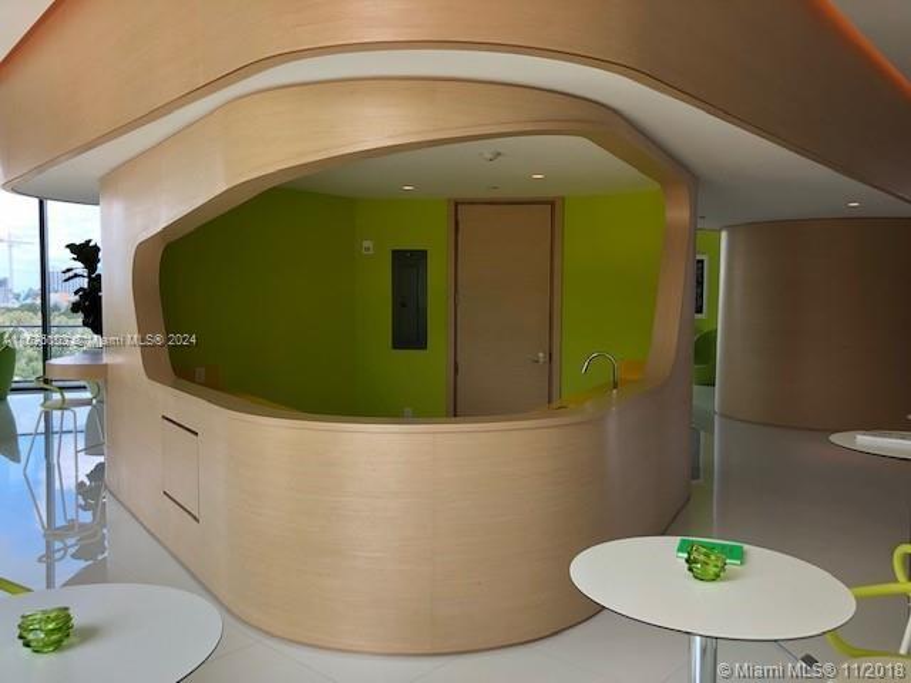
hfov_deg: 63.4
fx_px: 737
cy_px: 342
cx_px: 456
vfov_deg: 49.7
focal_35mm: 28
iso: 20
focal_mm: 3.99
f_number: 1.8
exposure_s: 1/135
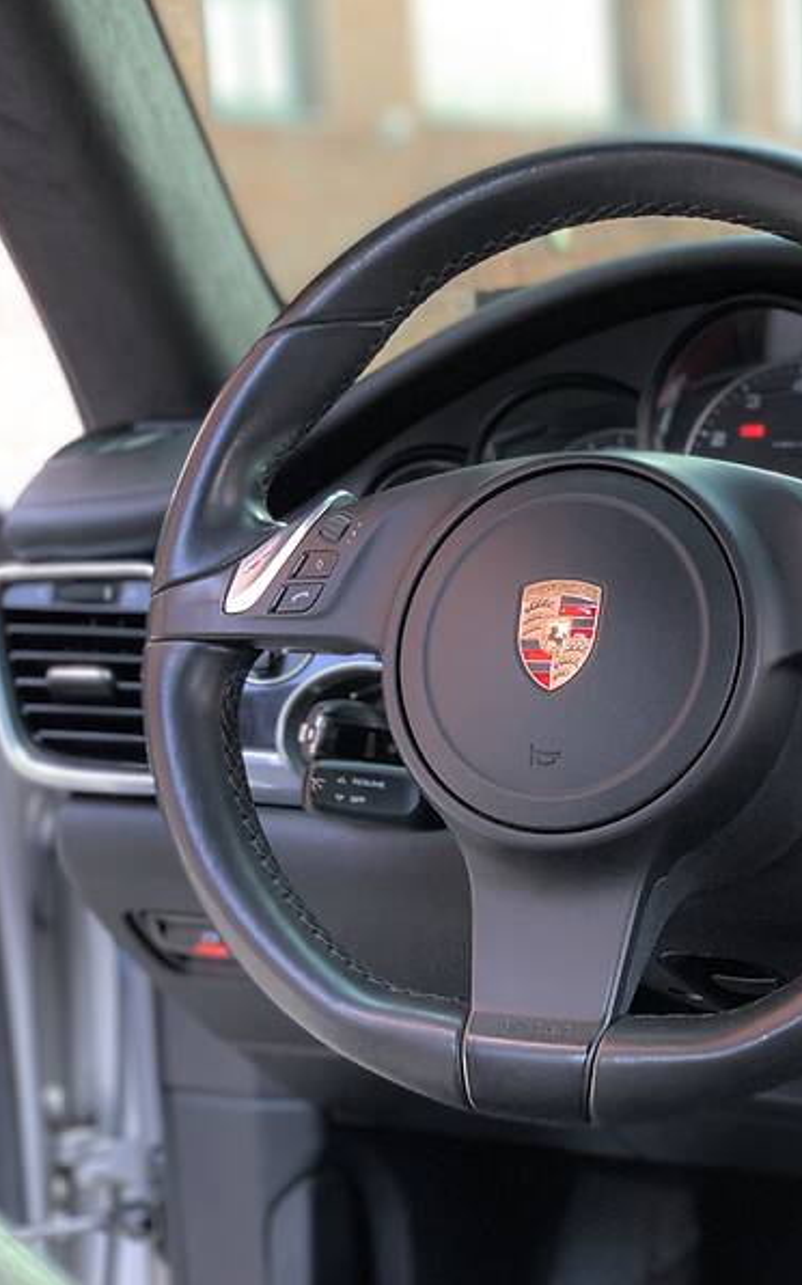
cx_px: 565
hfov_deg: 17.5
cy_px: 640
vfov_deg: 27.9
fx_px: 2590
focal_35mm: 74
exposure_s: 1/60
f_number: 2.4
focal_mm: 6
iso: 160
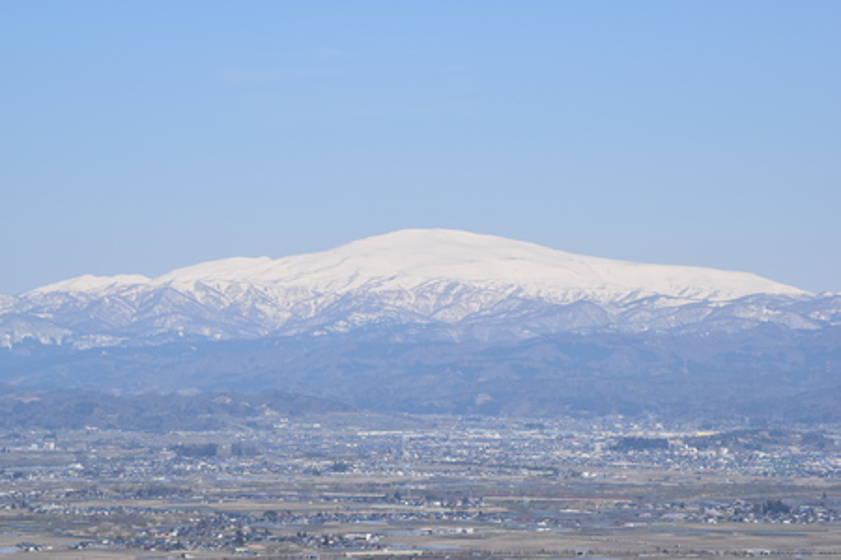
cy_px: 280
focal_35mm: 165
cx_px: 420
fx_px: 3854
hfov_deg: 12.5
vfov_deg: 8.3
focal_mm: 110
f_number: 11
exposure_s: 1/500
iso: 200
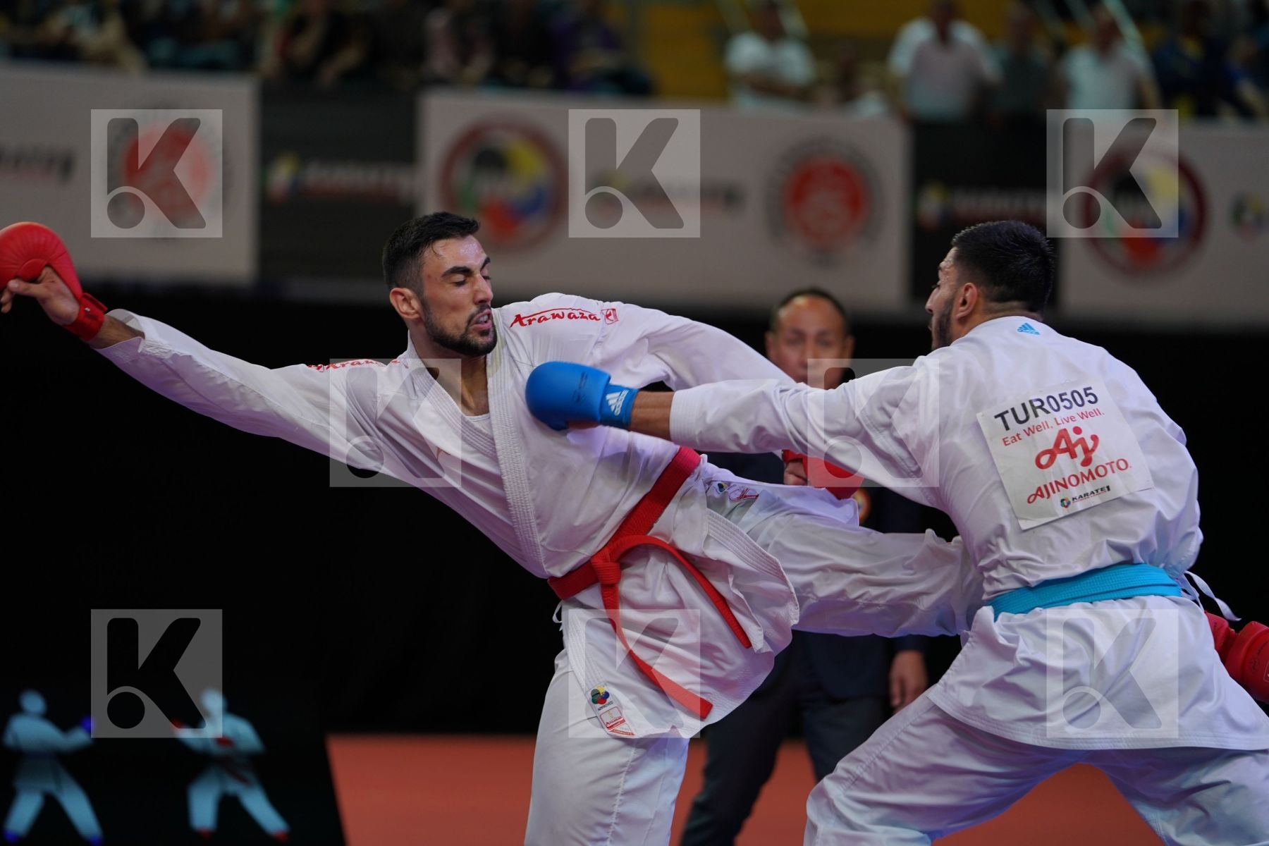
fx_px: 7049
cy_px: 423
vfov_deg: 6.9
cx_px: 634
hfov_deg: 10.3
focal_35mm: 200
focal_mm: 200
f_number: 2.8
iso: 640
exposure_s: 1/1000
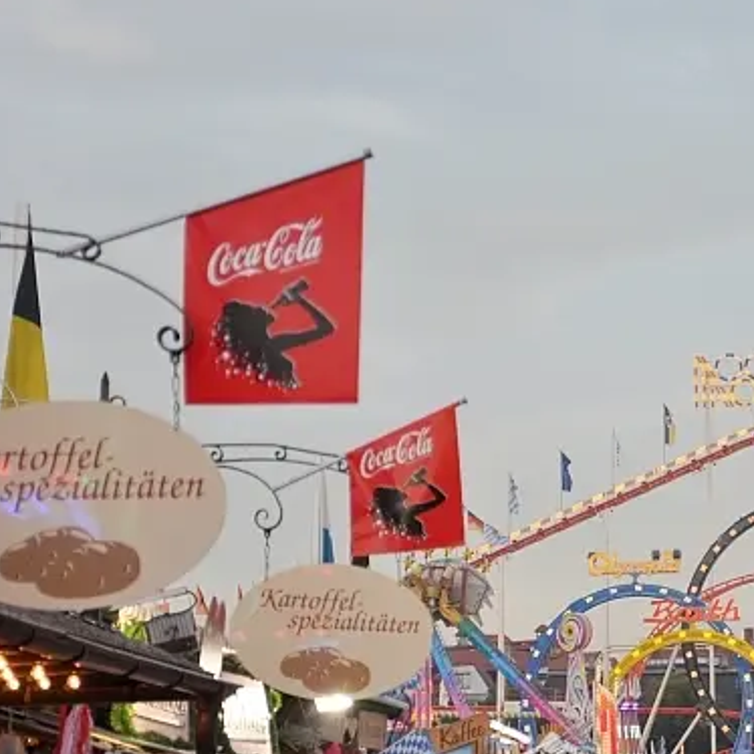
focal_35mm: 158
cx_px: 734
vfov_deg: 11.1
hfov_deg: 11.0
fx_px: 3894
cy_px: 422
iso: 200
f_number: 5
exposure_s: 1/80
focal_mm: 58
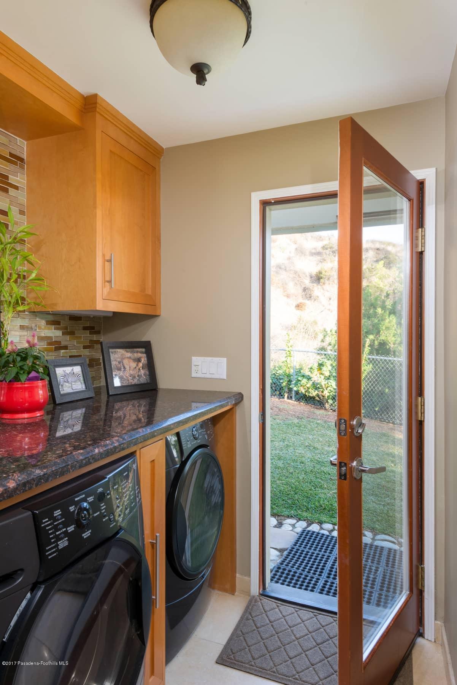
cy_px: 342
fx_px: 418
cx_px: 228
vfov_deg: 78.6
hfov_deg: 57.3
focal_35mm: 22
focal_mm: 22
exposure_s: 1/1.67
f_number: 16
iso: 640
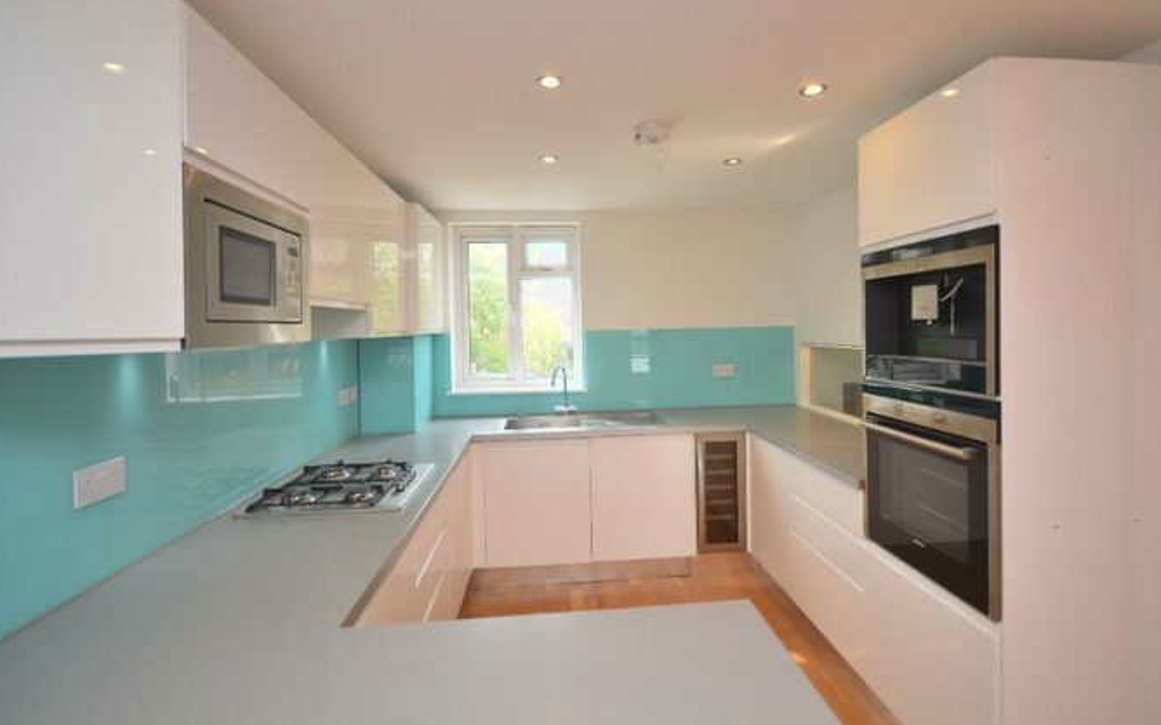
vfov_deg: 71.0
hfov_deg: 97.8
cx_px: 598
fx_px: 506
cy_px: 327
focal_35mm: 16
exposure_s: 1/80
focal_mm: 10
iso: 200
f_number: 4.5
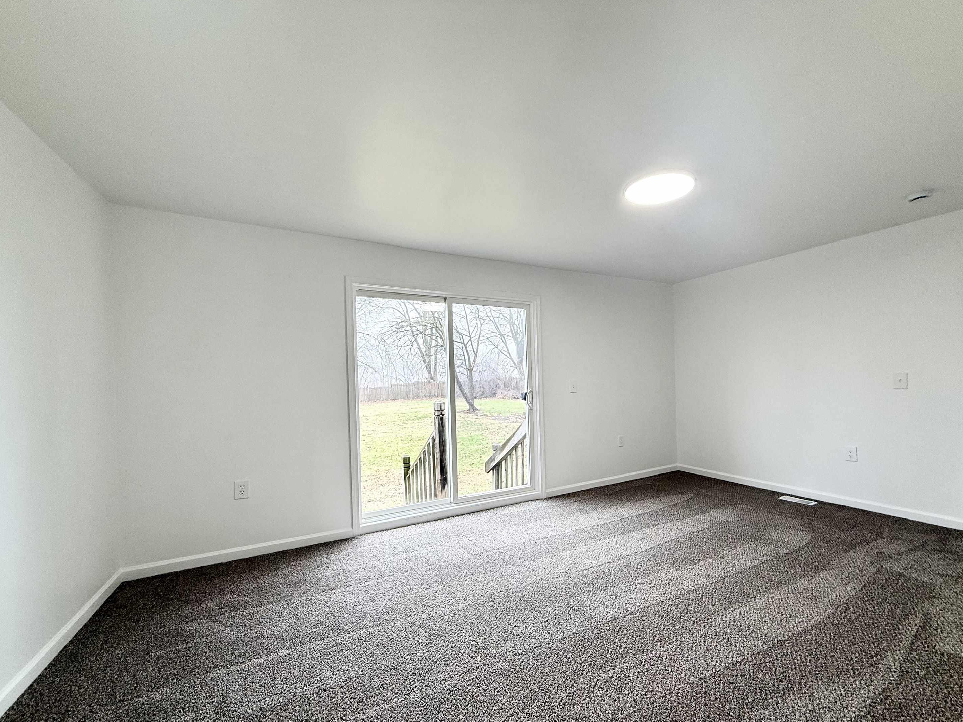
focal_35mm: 15
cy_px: 383
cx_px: 507
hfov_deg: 98.1
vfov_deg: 81.7
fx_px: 417
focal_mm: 2.22
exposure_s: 1/120
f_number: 2.2
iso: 80
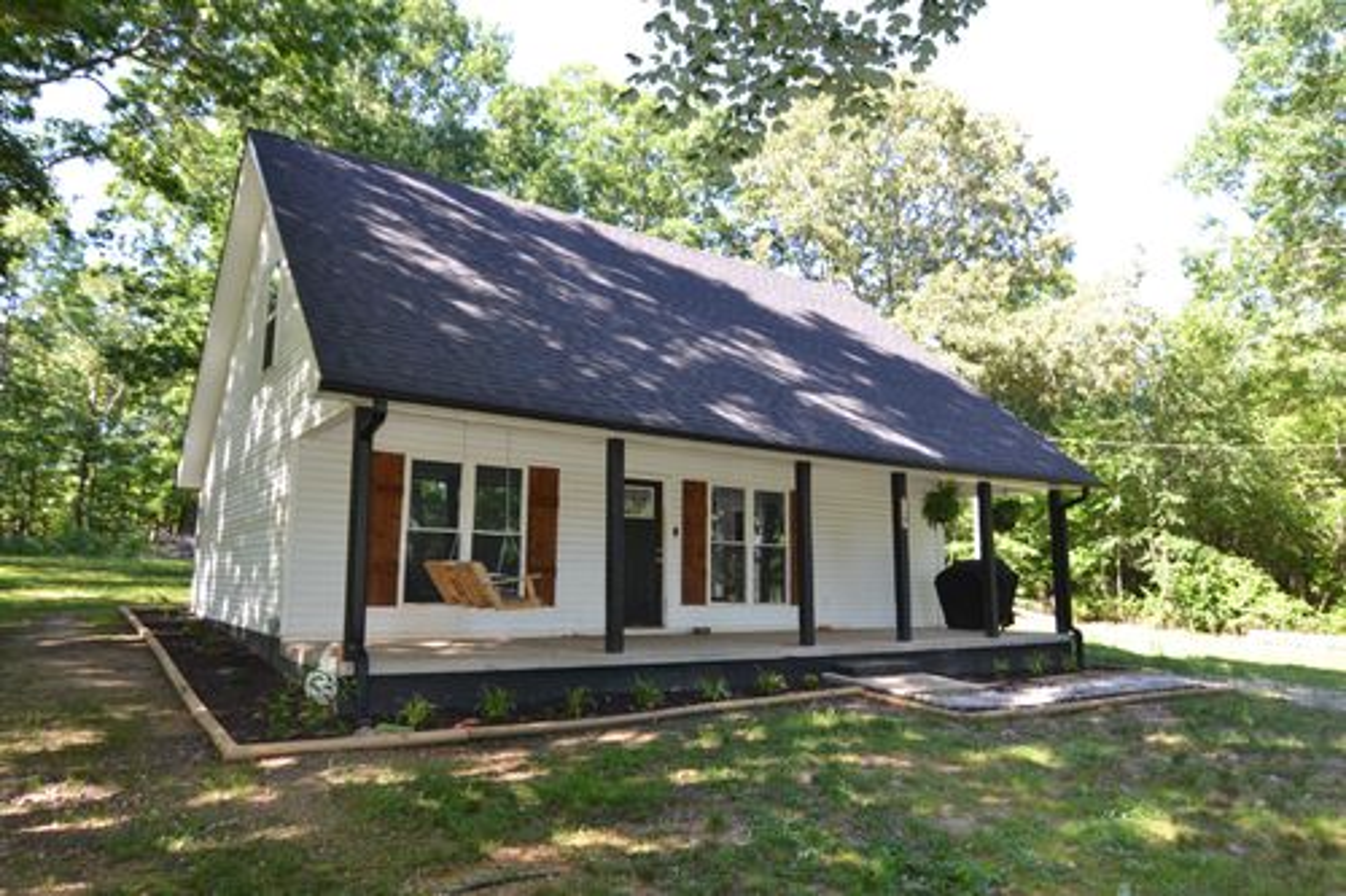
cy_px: 448
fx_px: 841
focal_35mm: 22
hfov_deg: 77.3
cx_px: 673
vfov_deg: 56.1
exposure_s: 1/125
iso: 125
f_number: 4
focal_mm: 15
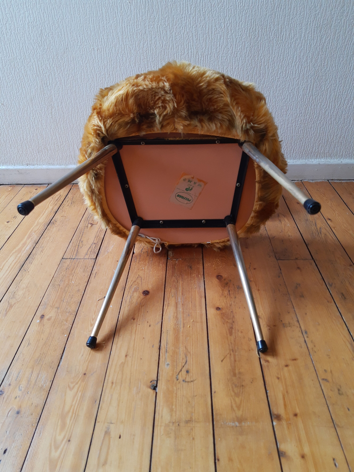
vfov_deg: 67.3
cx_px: 177
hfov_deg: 53.1
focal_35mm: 26
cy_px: 236
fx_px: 355
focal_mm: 4.75
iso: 92
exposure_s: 1/50
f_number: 1.7
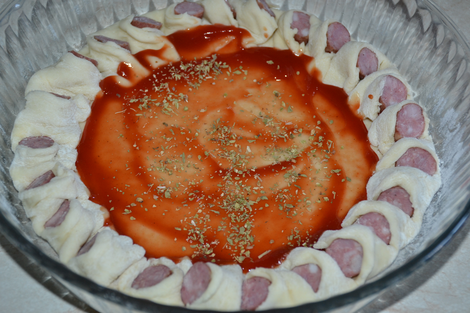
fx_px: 822
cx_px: 235
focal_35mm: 63
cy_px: 156
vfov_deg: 21.6
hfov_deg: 31.9
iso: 560
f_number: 4.5
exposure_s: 1/60
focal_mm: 42
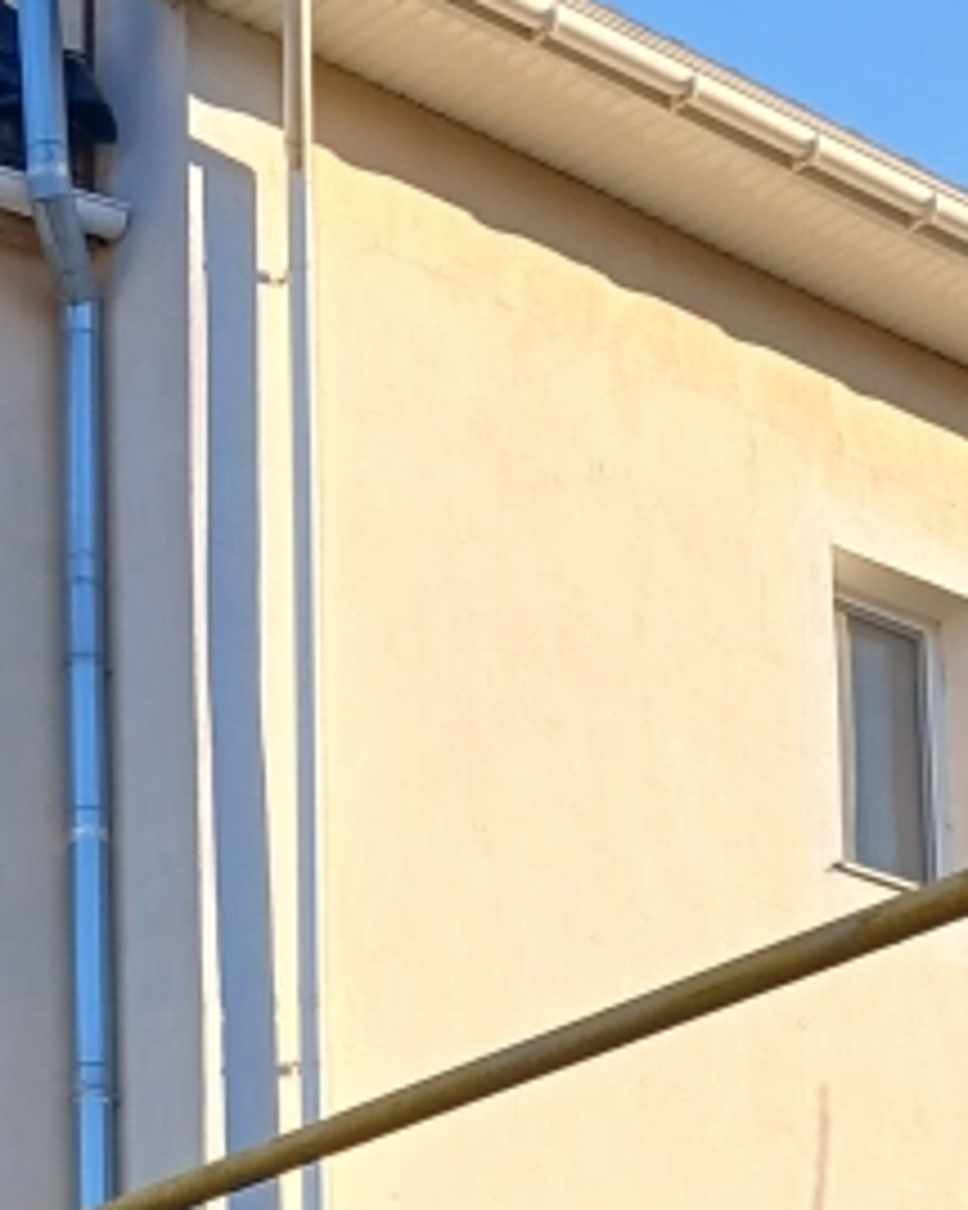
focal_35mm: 106
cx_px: 207
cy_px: 1534
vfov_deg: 17.1
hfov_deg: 14.4
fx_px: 3798
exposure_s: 1/188
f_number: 1.8
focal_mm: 4
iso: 20
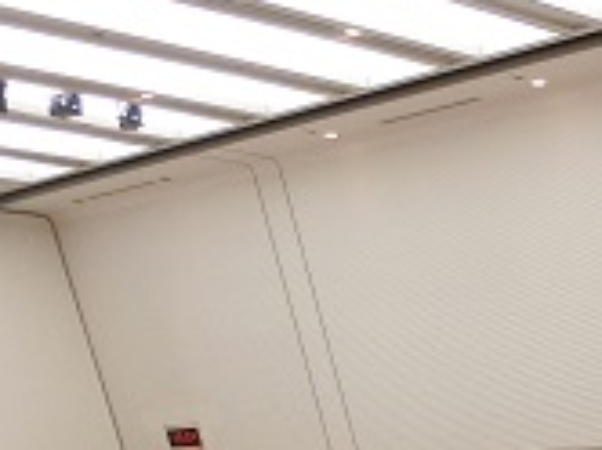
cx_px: 577
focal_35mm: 98
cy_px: 631
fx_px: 1702
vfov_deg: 14.3
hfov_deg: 19.6
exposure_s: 1/60
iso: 400
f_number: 3.7
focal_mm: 5.2
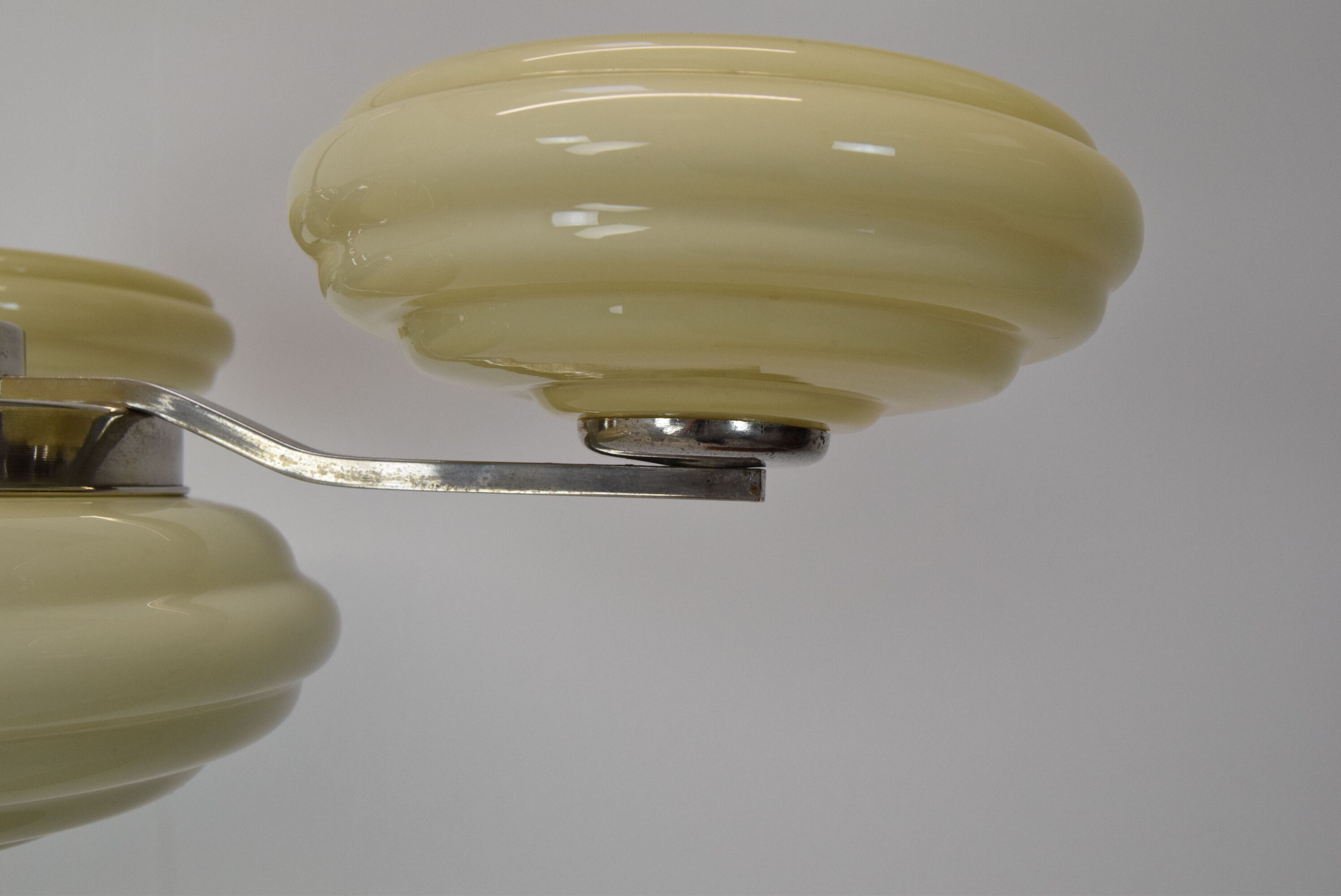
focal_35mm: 39
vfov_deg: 34.3
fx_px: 1454
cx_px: 670
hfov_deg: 49.5
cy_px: 448
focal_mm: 26
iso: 1600
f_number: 8
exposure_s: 1/250
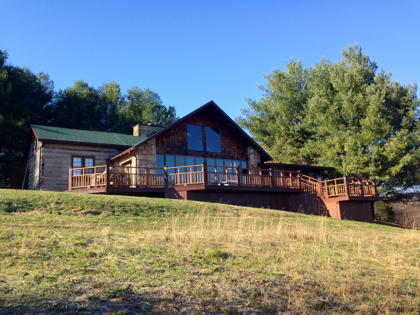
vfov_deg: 42.9
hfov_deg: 55.4
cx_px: 210
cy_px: 158
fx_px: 400
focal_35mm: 33
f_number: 2.4
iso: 50
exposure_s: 1/511
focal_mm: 4.12
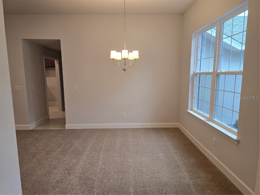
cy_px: 98
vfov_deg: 58.9
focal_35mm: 23
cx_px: 130
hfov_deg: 73.9
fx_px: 173
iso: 100
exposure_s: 1/120
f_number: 1.7
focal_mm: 6.3
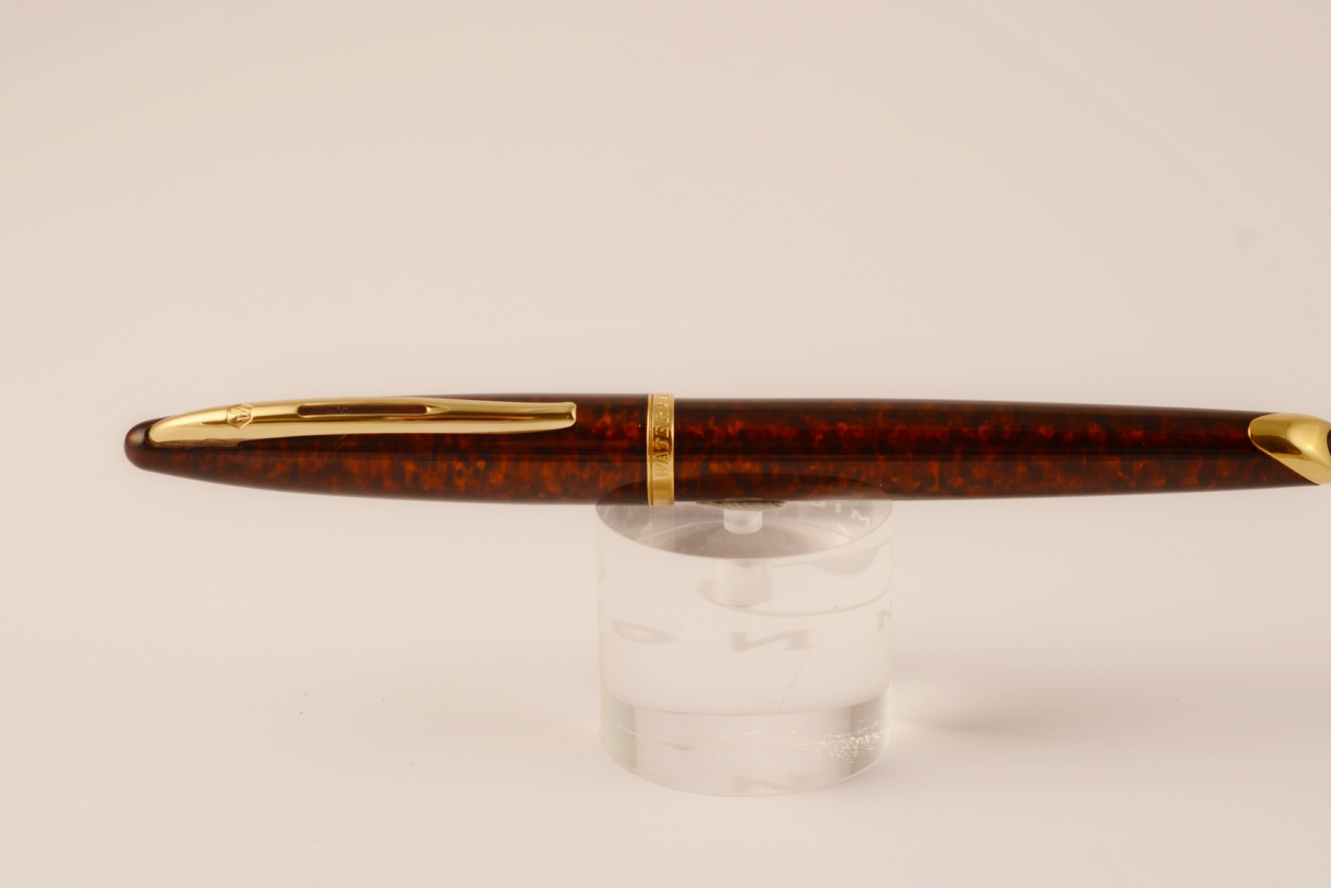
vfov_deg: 13.6
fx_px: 3734
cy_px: 494
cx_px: 709
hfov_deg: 20.2
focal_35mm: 101
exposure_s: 1/50
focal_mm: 60
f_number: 8
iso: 100
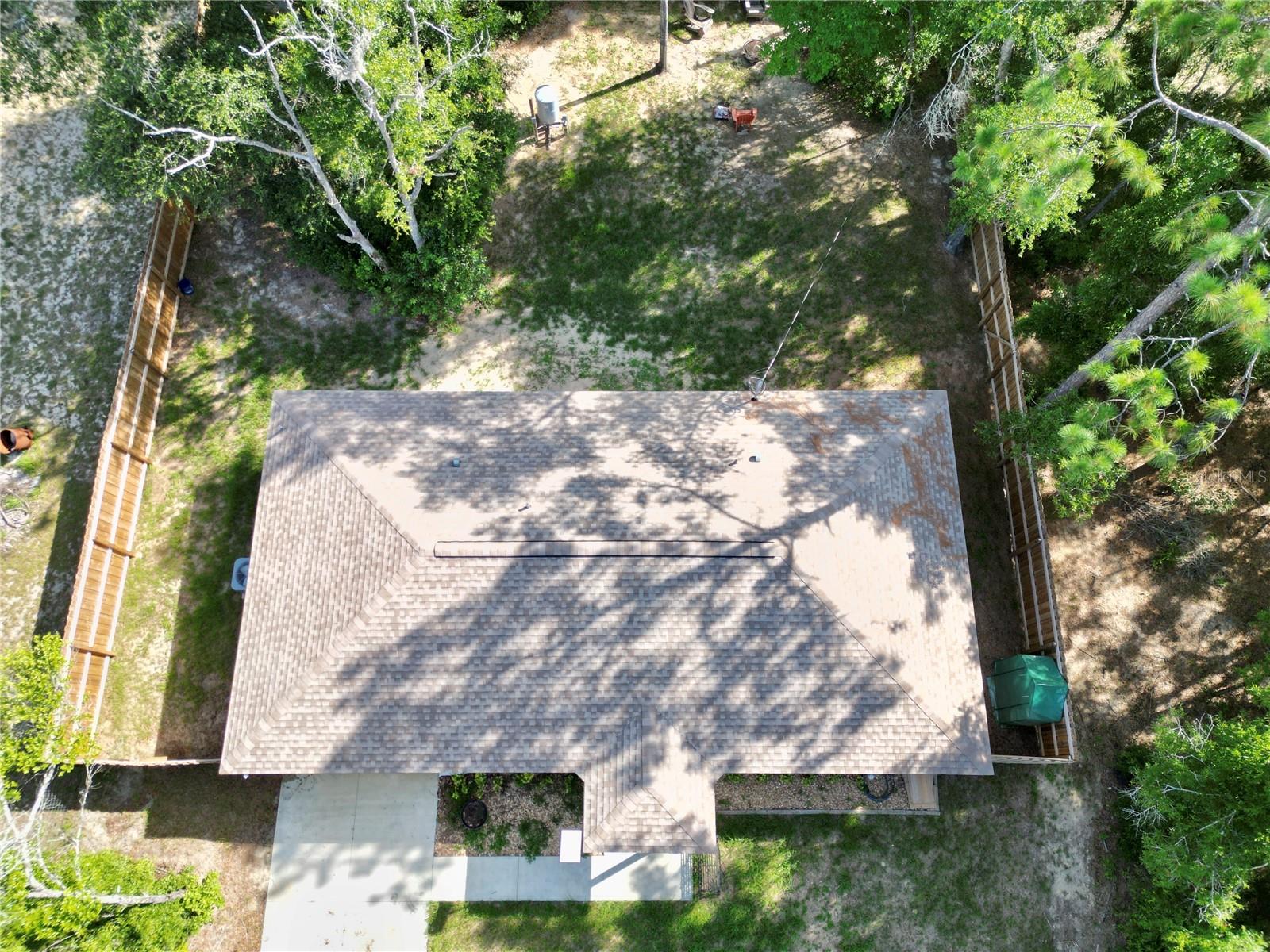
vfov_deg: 56.8
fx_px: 881
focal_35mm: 24
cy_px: 476
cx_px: 635
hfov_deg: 71.6
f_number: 1.7
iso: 100
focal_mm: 6.72
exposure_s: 1/725
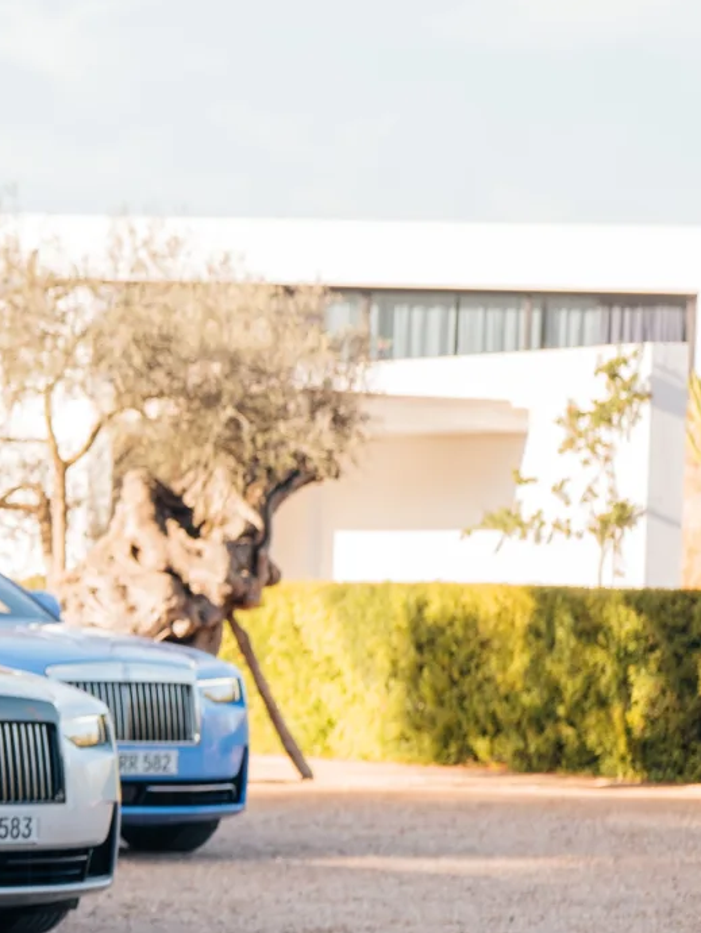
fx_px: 4802
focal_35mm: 178
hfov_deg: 8.0
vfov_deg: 11.1
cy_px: 456
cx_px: -681
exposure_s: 1/640
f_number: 2.5
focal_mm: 50
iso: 50
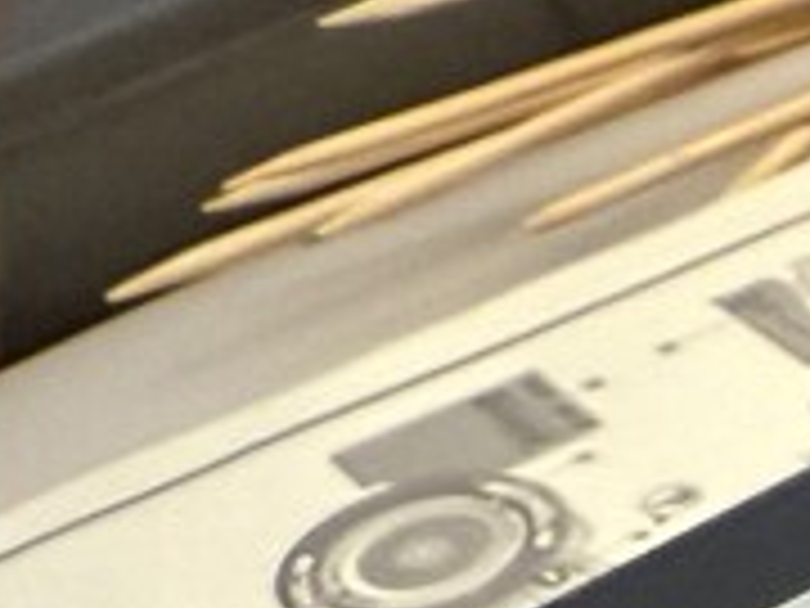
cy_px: 1475
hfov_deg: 12.8
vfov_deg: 10.5
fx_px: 2808
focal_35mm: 120
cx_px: 1917
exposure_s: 1/59
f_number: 2.2
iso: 800
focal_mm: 2.22
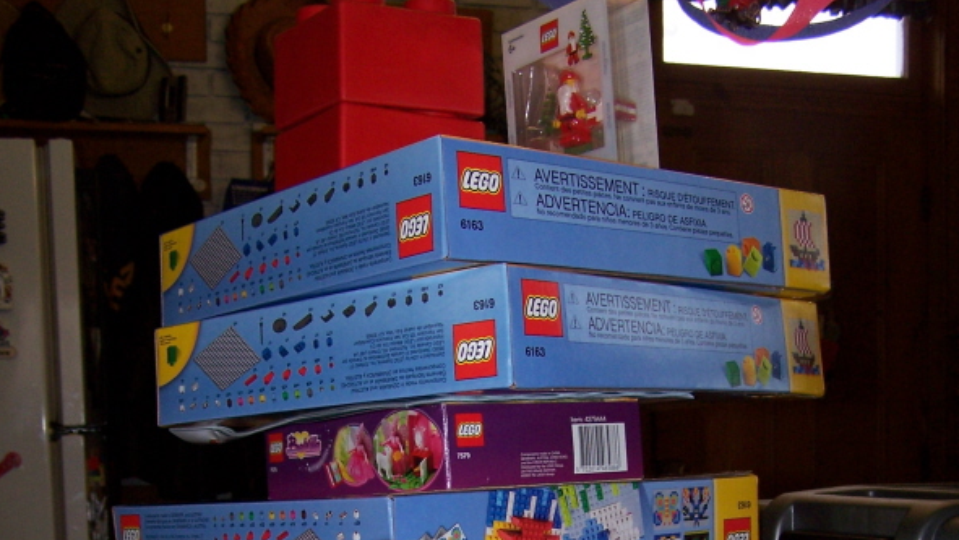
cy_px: 595
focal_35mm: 56
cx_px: 484
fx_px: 1425
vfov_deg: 20.5
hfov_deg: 37.2
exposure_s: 1/60
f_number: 2.8
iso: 140
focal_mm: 6.3
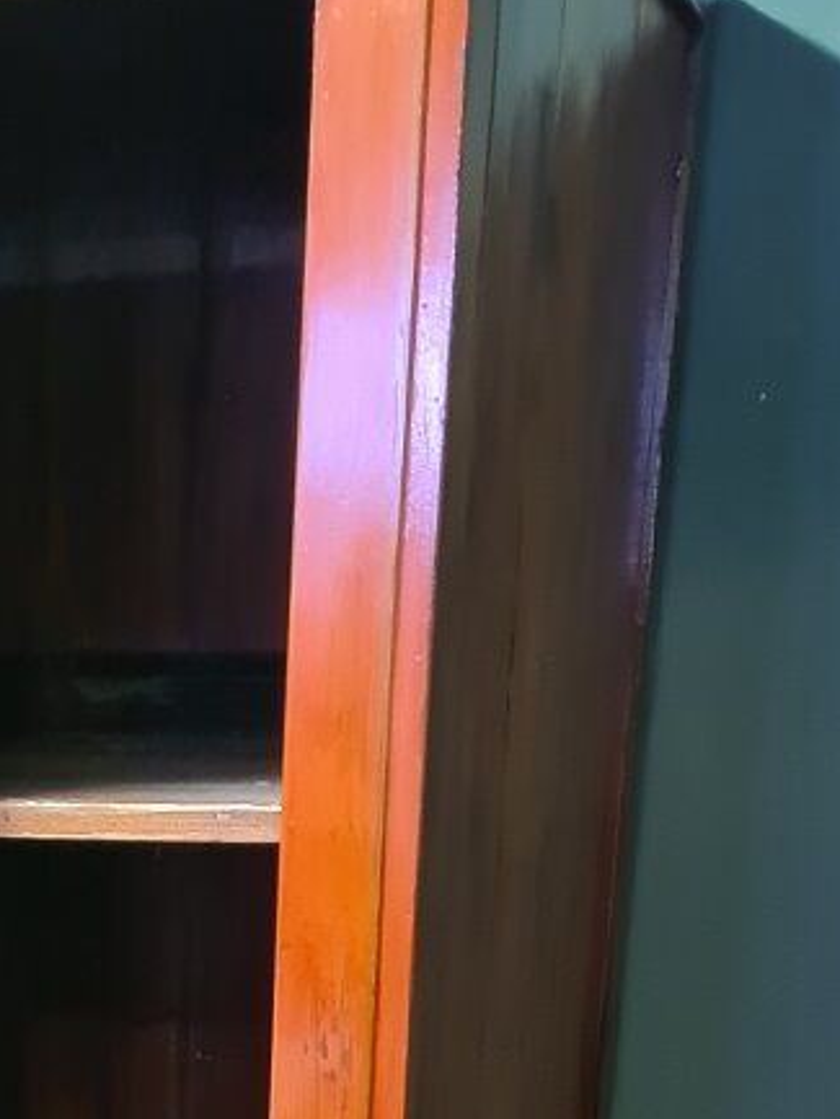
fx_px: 2328
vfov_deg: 24.6
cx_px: -163
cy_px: 1331
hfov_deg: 19.3
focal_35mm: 72
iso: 1250
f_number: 1.8
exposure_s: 1/25
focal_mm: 5.4
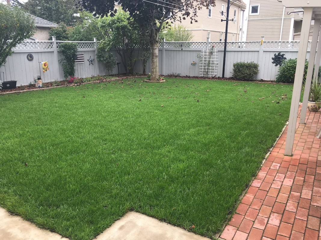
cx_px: 160
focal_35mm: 29
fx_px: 269
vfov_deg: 48.2
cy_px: 120
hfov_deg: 61.7
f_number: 2.2
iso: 25
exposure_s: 1/146
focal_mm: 4.15
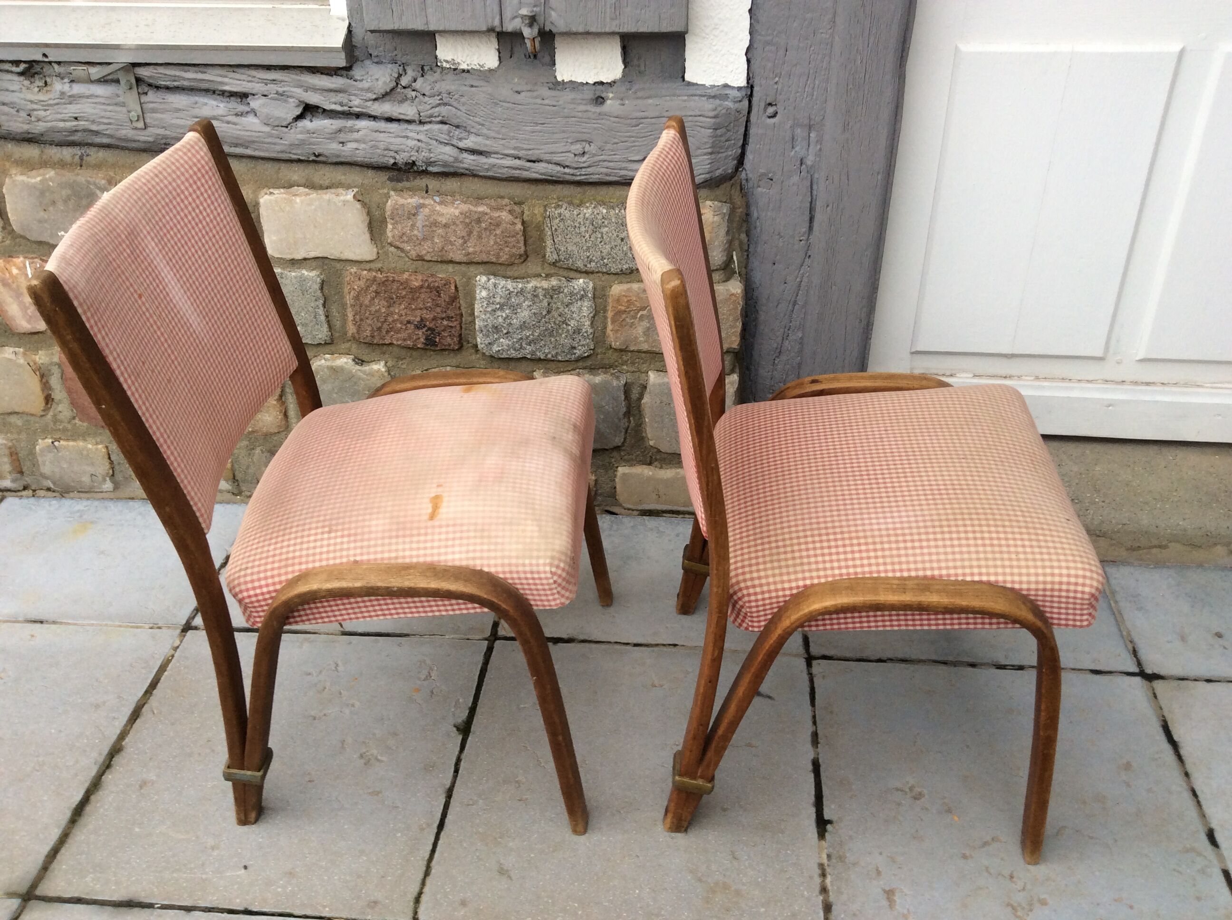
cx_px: 616
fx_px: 1137
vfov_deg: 44.1
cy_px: 460
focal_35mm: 32
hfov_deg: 56.9
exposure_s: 1/50
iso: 40
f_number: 2.4
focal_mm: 3.3
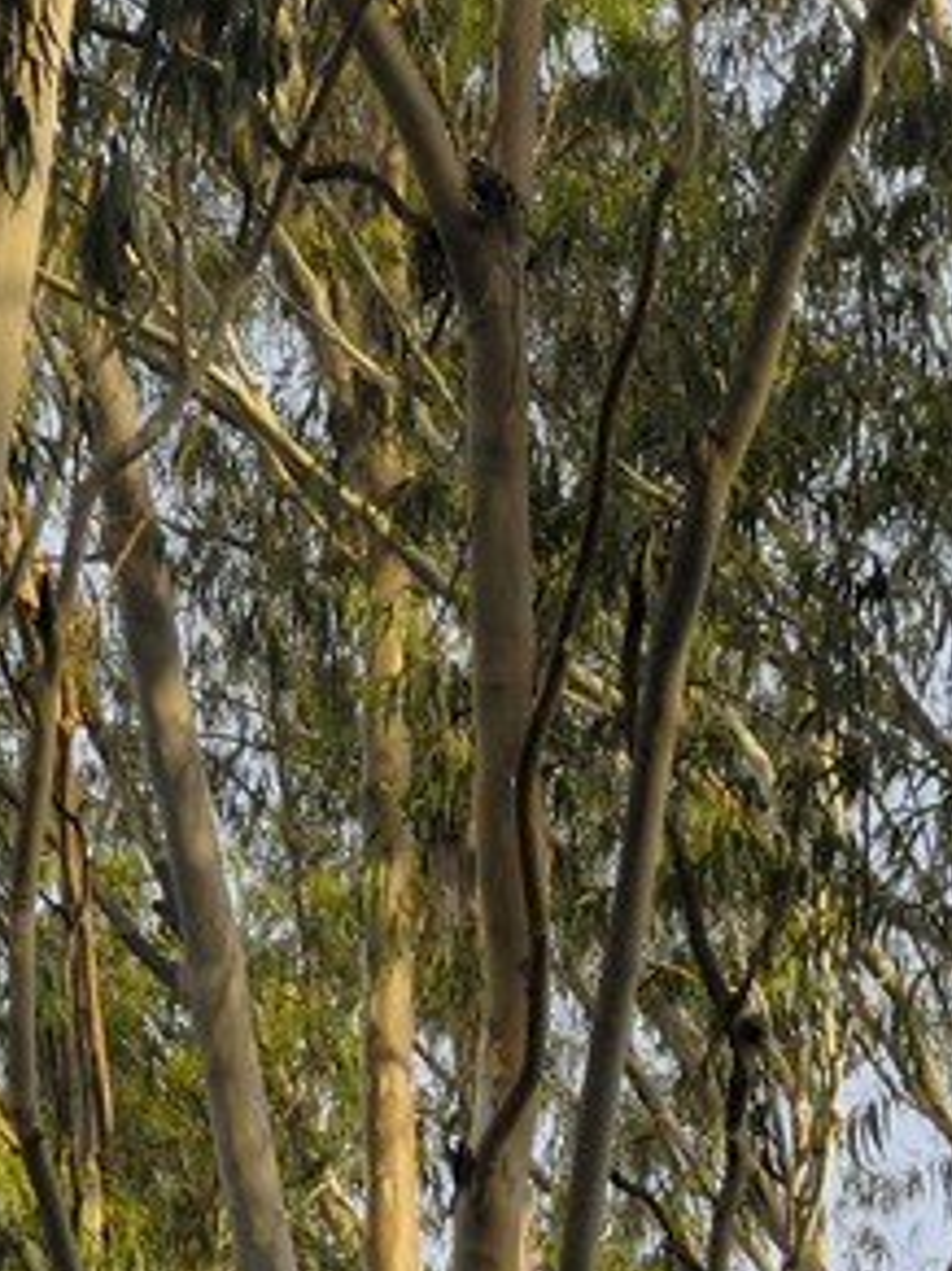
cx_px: 1271
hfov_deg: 3.7
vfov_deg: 4.8
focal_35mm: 396
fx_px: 14532
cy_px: 3394
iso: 100
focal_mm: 50
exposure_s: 1/125
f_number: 8
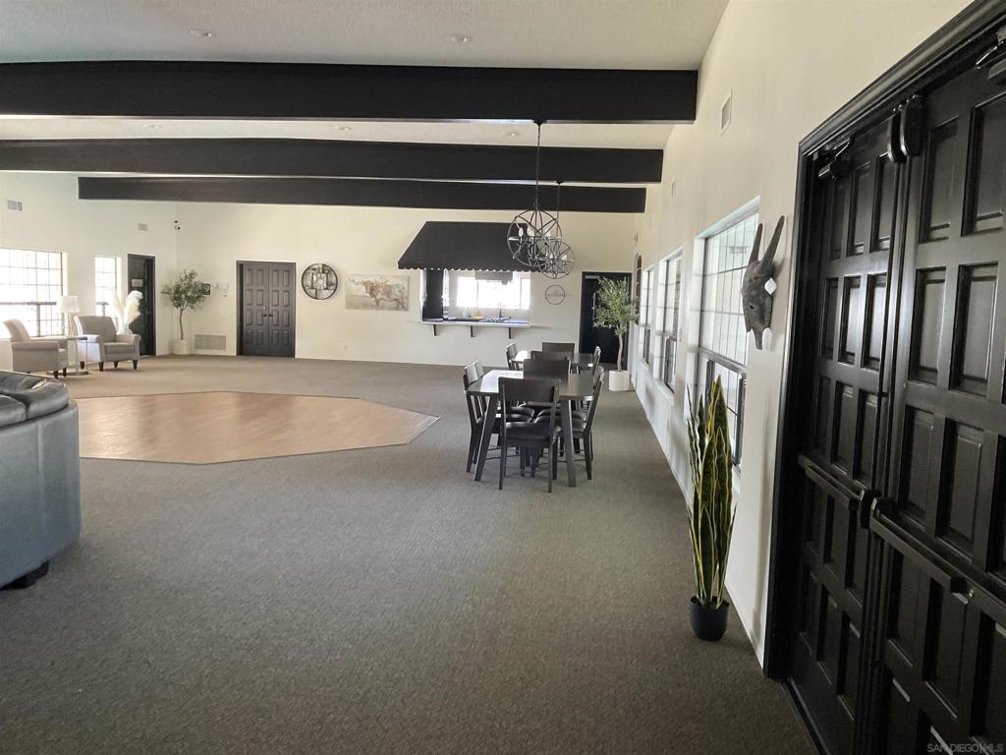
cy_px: 378
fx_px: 843
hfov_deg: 61.7
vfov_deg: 48.2
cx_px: 503
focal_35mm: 29
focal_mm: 3
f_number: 1.8
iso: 200
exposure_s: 1/60
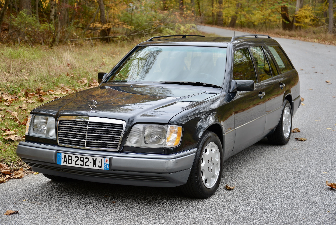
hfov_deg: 32.4
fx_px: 579
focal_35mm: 62
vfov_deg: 21.9
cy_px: 112
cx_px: 168
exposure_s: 1/160
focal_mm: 62
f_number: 4.5
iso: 100
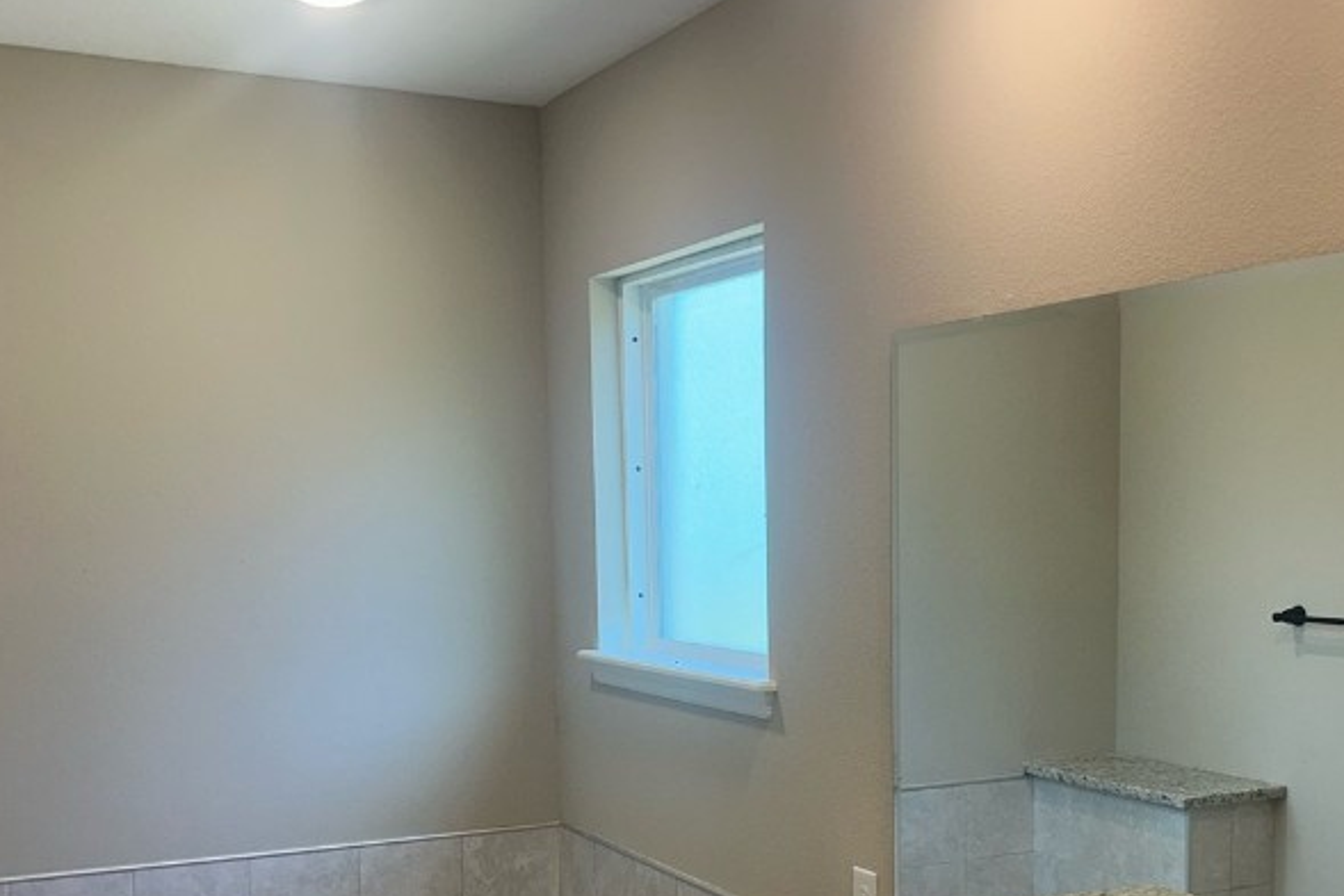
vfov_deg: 28.1
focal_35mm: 47
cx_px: 858
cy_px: 709
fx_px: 1755
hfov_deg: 41.5
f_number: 1.5
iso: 64
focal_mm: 5.7
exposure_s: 1/120
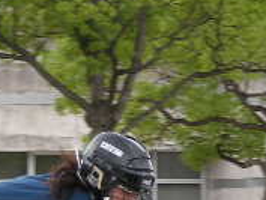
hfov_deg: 3.7
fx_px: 4114
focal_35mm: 535
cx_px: 74
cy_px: 242
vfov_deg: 2.8
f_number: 3.5
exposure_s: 1/125
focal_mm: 24.7
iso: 50
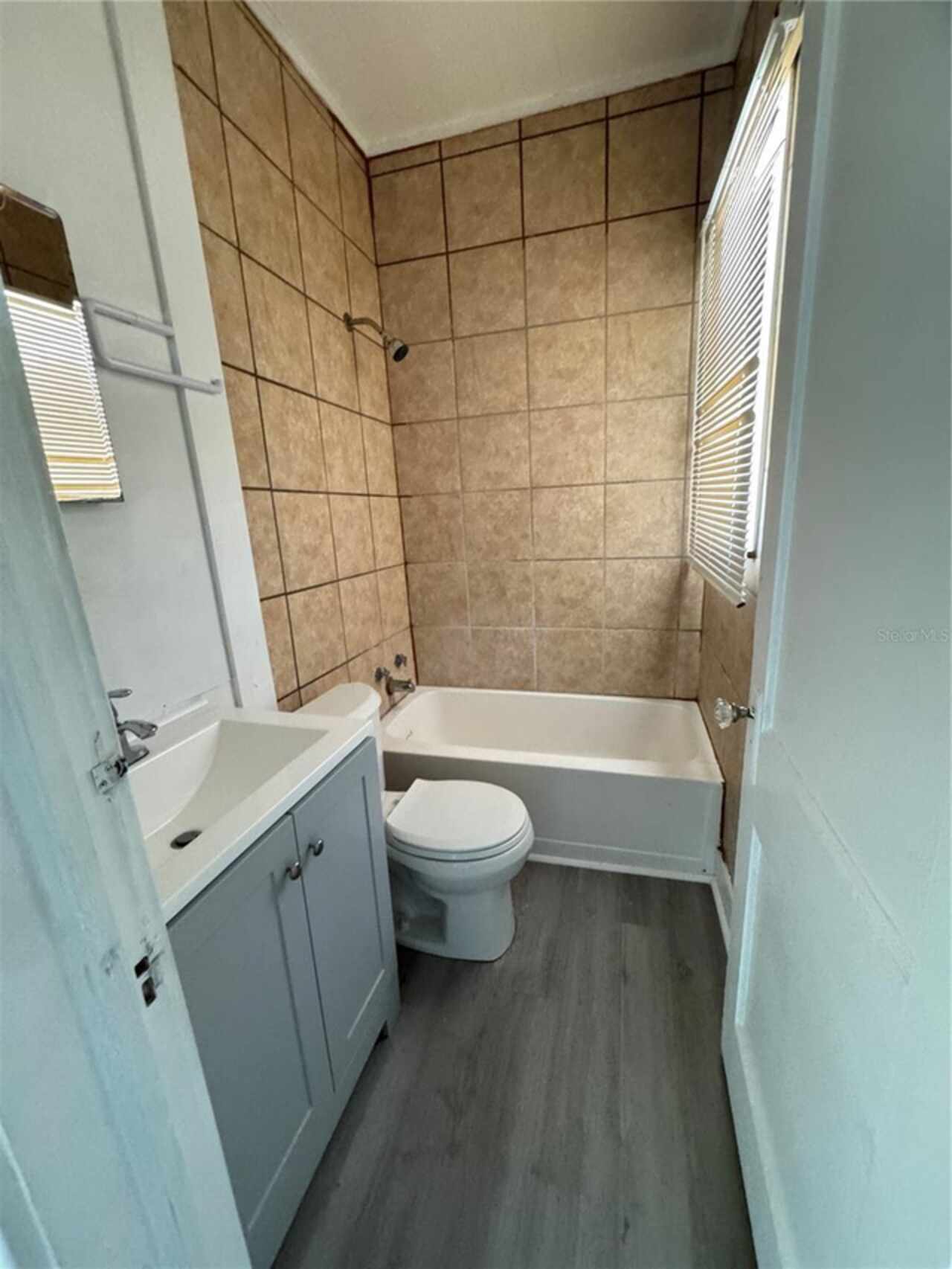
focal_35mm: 14
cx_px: 476
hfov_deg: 85.7
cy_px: 634
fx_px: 513
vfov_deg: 102.1
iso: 800
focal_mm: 2.22
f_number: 2.2
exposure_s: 1/60
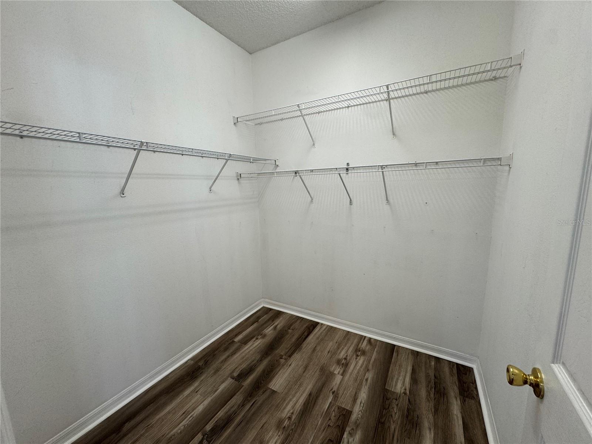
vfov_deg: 85.7
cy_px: 222
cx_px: 296
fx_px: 239
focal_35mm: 14
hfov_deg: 102.1
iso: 100
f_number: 2.2
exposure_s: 1/120
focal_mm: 2.22
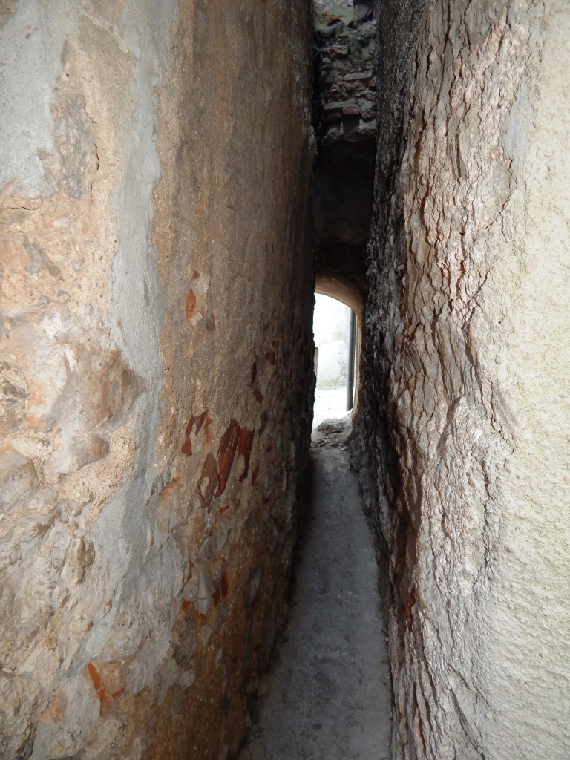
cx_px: 285
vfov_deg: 76.4
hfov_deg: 61.1
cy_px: 380
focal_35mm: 22
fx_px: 483
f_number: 3
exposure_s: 1/30
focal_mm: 4
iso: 200
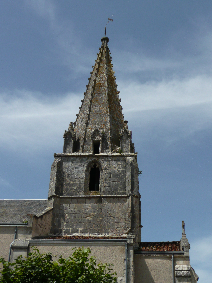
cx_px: 106
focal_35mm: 55
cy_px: 142
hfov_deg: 26.6
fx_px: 449
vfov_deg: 34.9
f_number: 4.3
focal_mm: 9.1
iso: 100
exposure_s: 1/1000
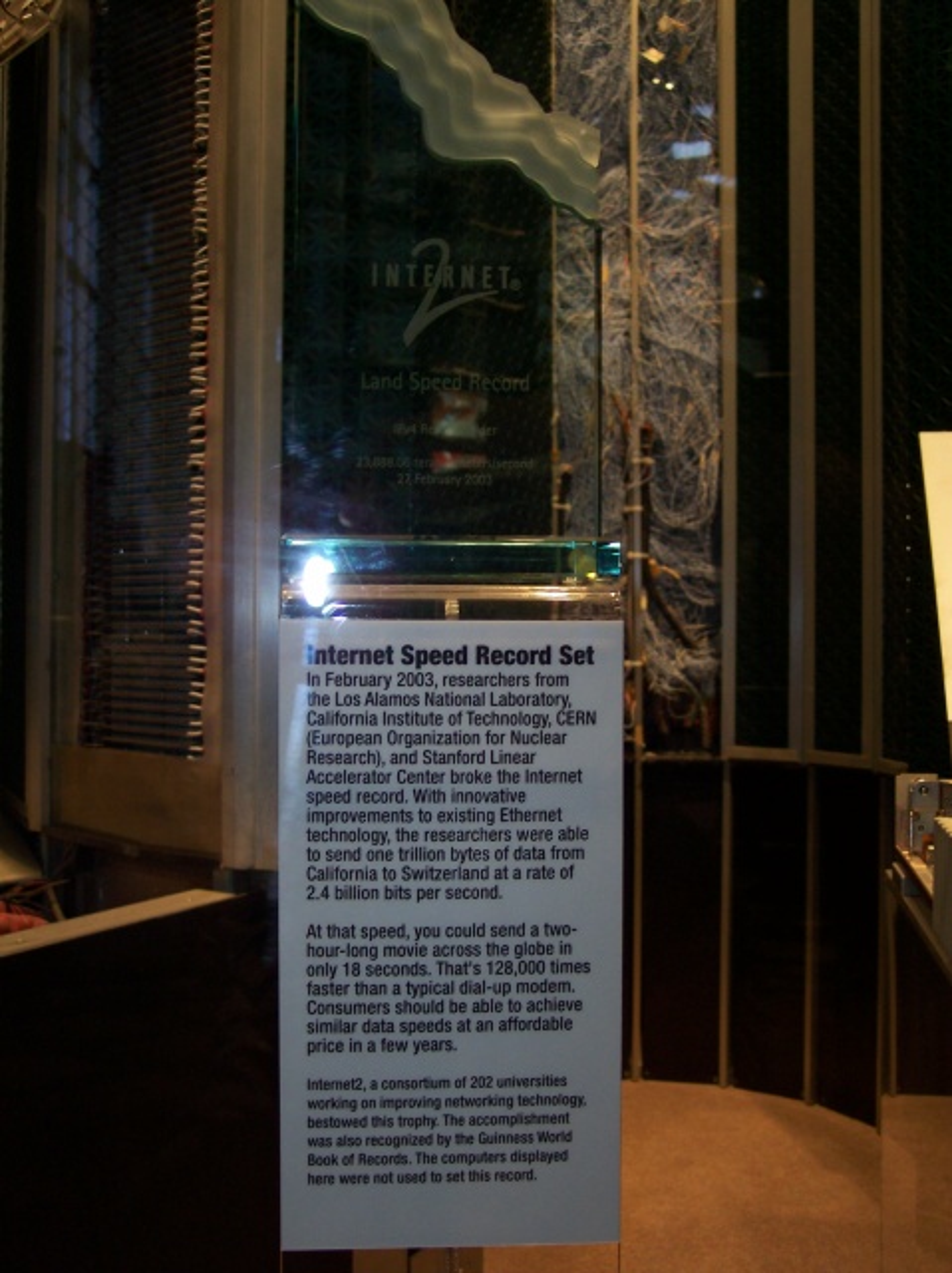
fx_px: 1395
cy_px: 636
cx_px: 476
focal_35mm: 38
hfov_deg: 37.7
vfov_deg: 49.0
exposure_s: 1/30
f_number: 2.8
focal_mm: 8
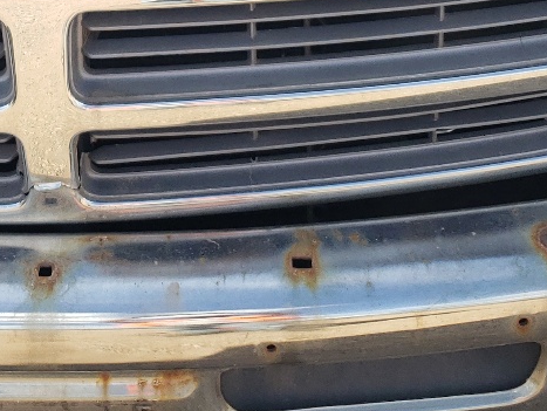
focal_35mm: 89
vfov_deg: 15.2
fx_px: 1407
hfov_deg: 21.8
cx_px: 123
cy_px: -231
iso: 50
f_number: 1.5
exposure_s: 1/909
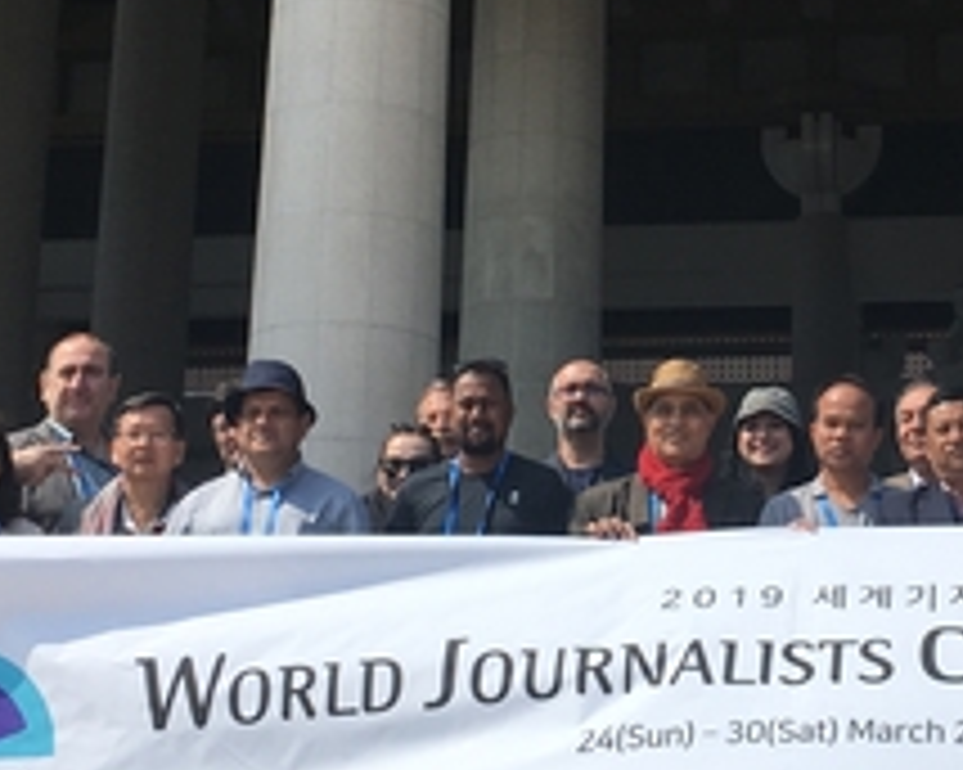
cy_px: 212
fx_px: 2564
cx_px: 819
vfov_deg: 17.0
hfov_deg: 20.9
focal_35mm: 90
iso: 25
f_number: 2.2
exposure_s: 1/1972
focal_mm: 4.15
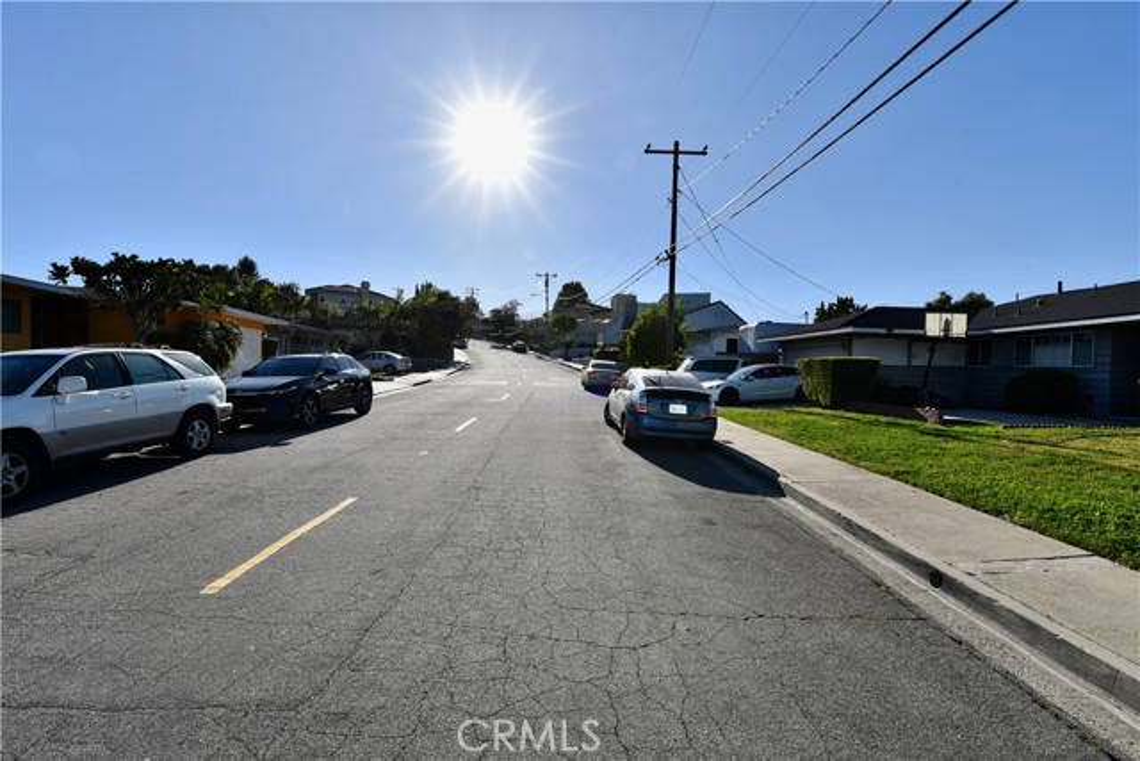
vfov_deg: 77.4
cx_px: 570
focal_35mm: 15
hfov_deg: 100.4
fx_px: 475
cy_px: 380
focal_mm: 15
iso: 100
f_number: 14
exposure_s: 1/200
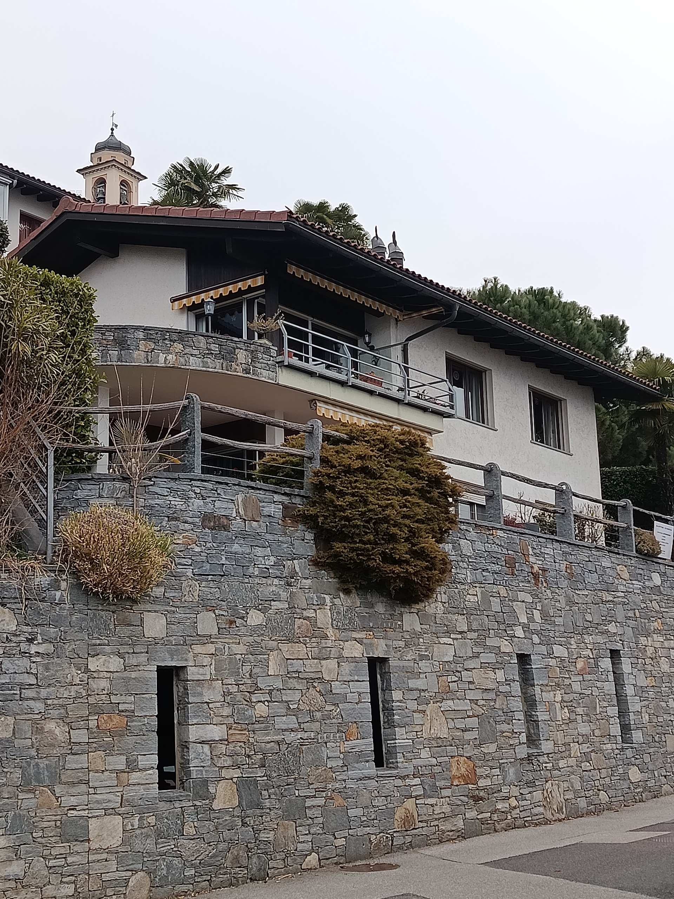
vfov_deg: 39.7
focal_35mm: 48
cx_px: 337
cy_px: 450
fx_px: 1246
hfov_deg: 30.3
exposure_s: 1/100
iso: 134
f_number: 1.7
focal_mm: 5.24
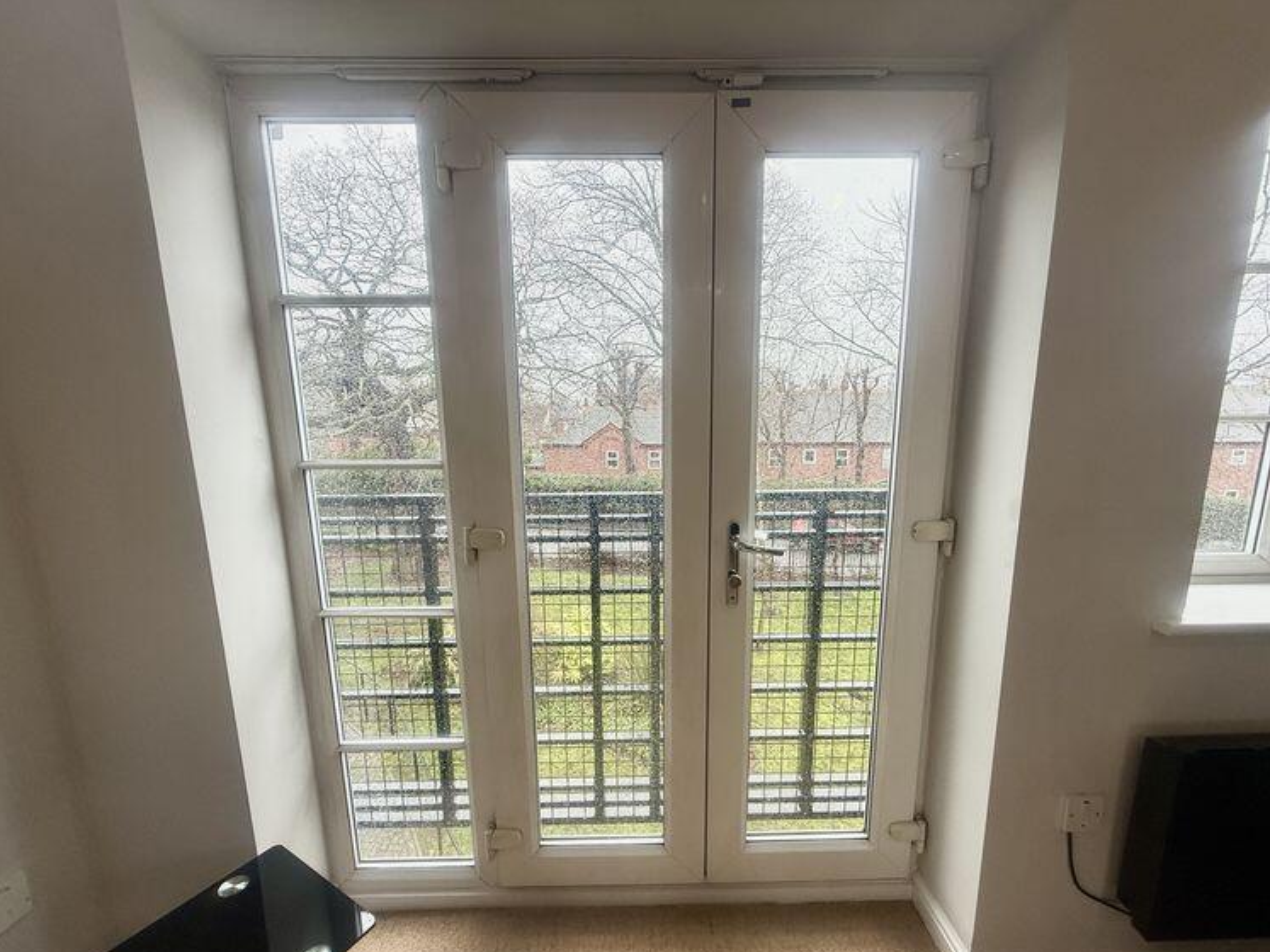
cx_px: 646
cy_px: 507
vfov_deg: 81.6
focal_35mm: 15
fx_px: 550
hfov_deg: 98.2
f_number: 2.2
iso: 64
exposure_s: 1/105
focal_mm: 2.22
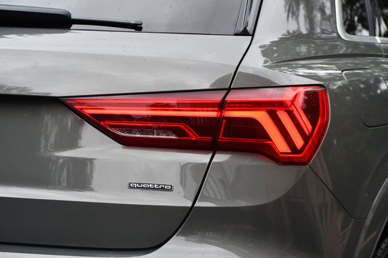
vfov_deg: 10.1
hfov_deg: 15.2
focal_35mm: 135
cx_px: 194
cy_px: 129
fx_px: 1454
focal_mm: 90
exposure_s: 1/250
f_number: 5.6
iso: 400
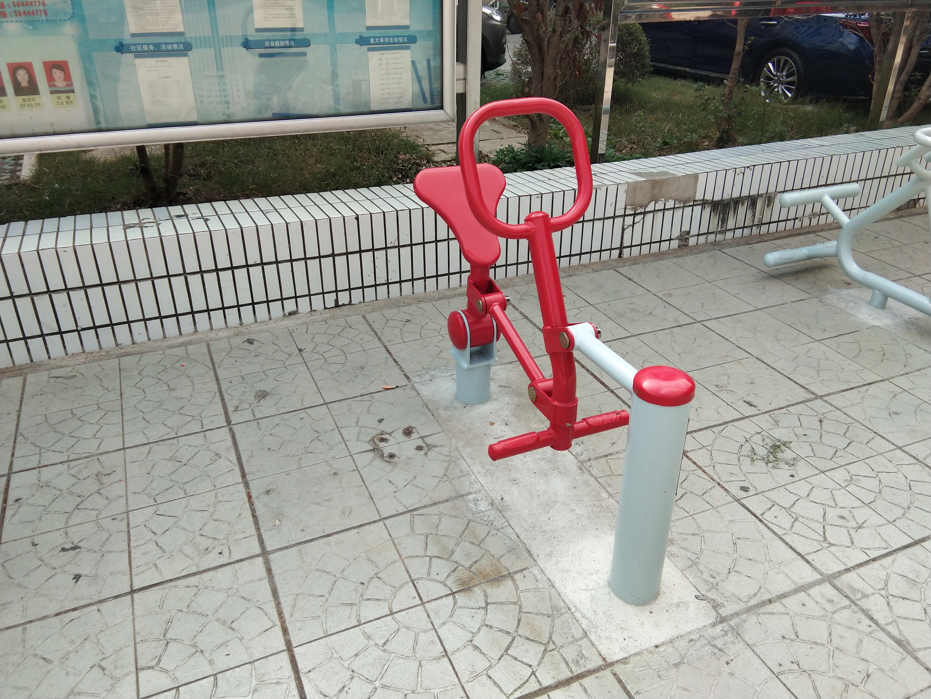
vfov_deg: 45.4
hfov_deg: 58.4
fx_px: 834
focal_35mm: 31
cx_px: 466
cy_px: 350
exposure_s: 1/448
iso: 50
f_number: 2.2
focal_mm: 3.69
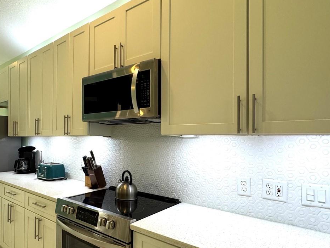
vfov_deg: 56.7
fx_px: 229
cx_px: 111
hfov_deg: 69.6
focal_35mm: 24
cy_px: 136
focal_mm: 2.22
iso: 160
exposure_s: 1/120
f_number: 2.2
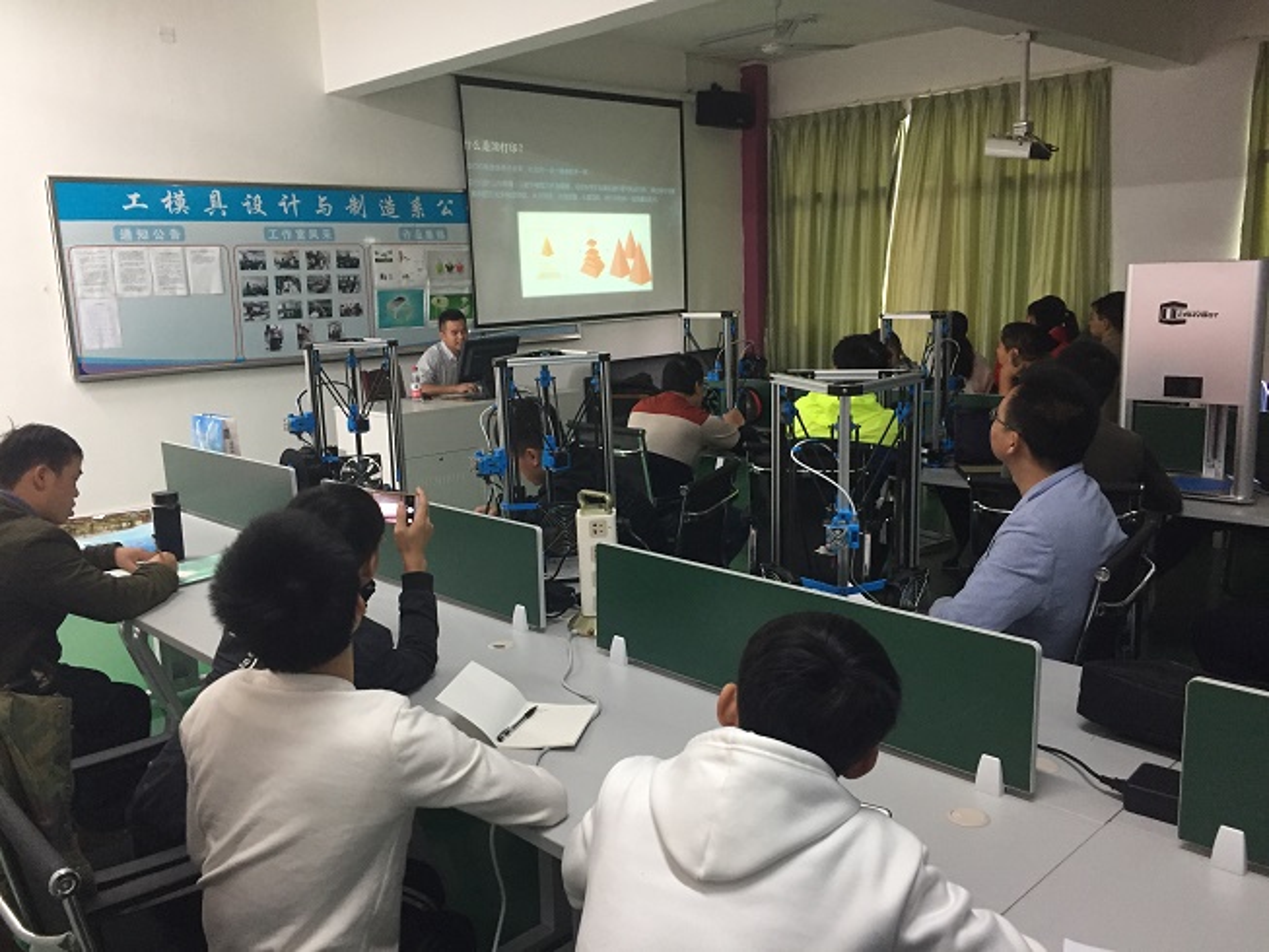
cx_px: 634
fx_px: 1063
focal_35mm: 29
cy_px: 476
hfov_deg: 61.7
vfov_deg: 48.2
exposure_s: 1/33
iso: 200
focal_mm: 4.15
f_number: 2.2
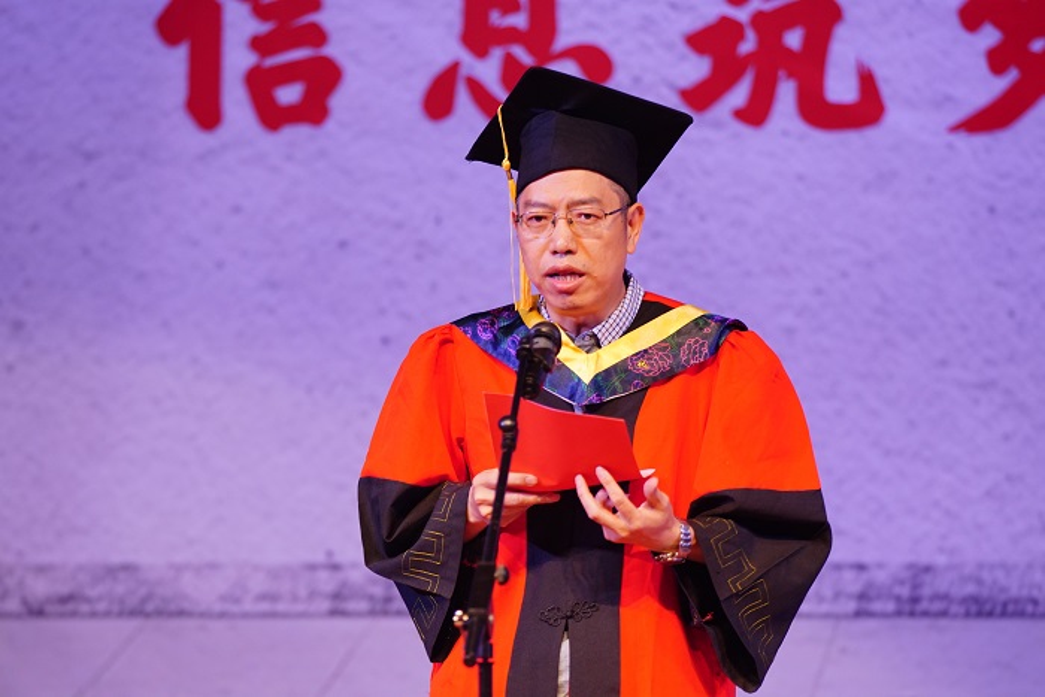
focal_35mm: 217
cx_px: 522
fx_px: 6300
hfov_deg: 9.5
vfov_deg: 6.3
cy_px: 348
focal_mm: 145
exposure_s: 1/250
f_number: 2.8
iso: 800
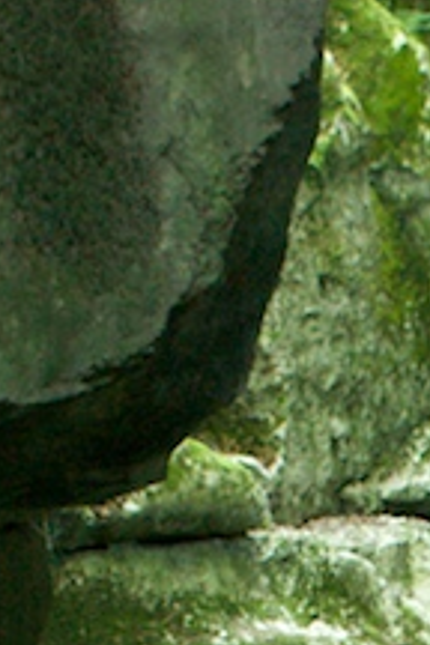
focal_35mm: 213
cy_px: 1150
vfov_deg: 9.2
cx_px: 593
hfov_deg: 6.4
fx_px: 3816
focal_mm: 30
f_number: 5
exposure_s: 1/15
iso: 800
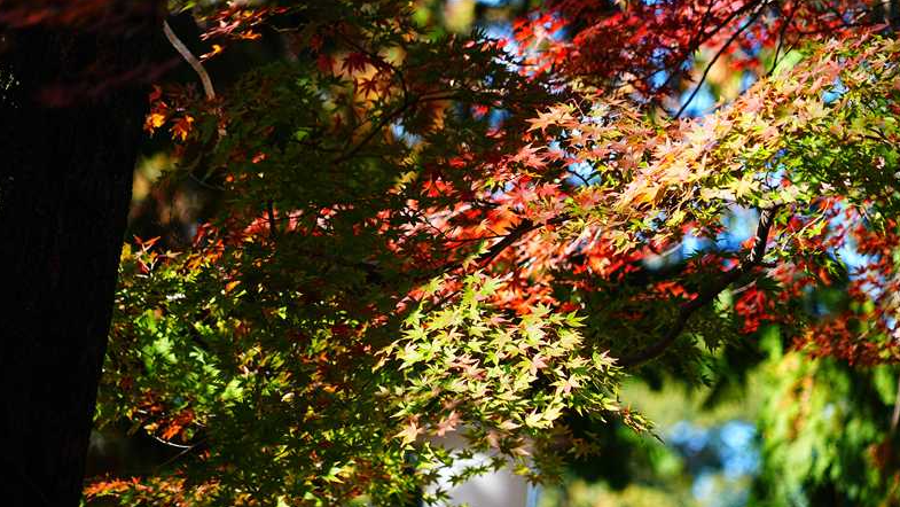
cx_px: 445
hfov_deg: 8.4
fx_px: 6111
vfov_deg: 4.7
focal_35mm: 256
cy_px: 303
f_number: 6.3
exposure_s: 1/250
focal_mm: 240
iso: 500
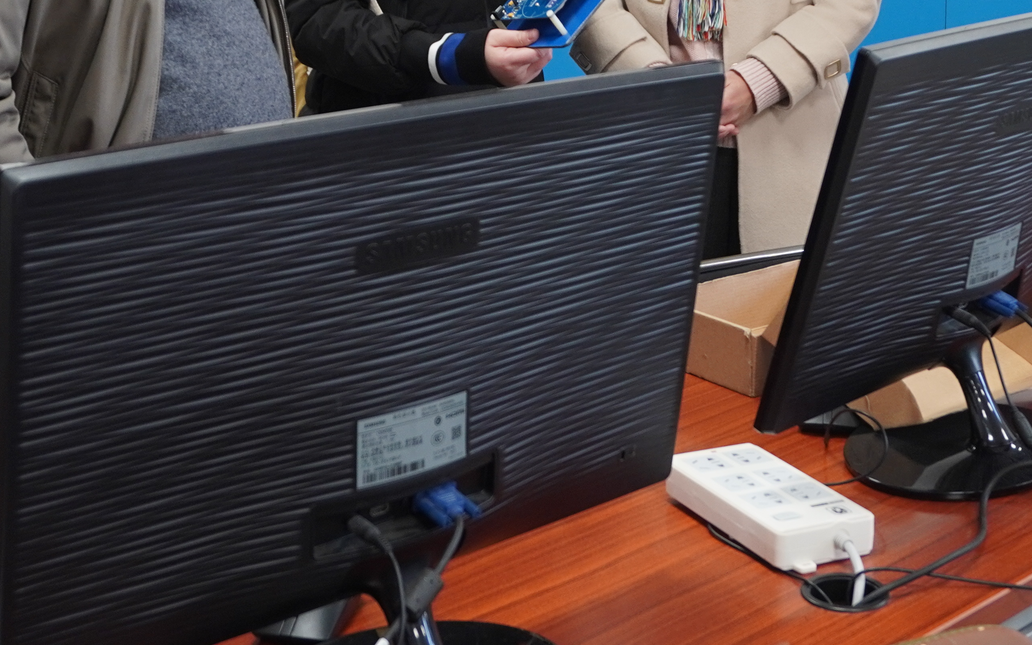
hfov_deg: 32.0
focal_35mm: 64
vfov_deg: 19.9
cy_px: 43
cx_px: 540
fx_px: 1800
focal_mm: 18
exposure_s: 1/40
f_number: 4
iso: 400
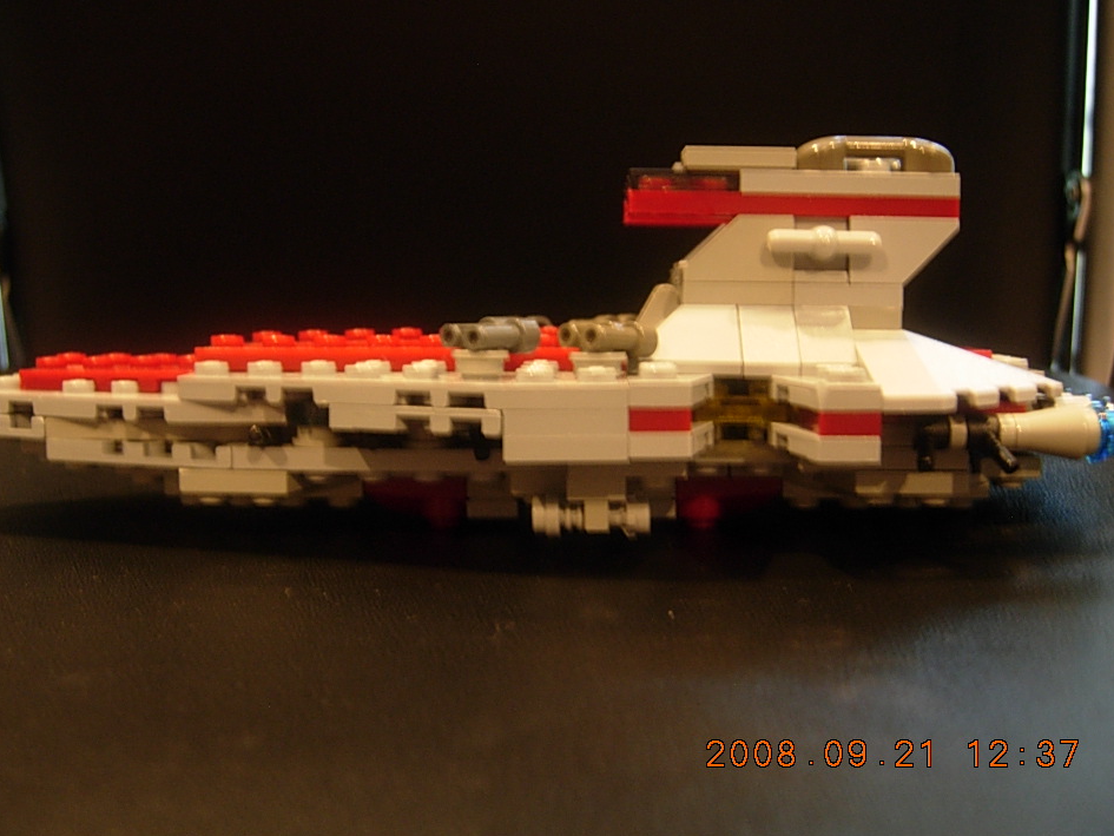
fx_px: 1255
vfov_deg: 36.8
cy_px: 396
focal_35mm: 39
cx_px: 526
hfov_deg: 47.8
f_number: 2.7
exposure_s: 1/4
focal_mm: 7.5
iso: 145
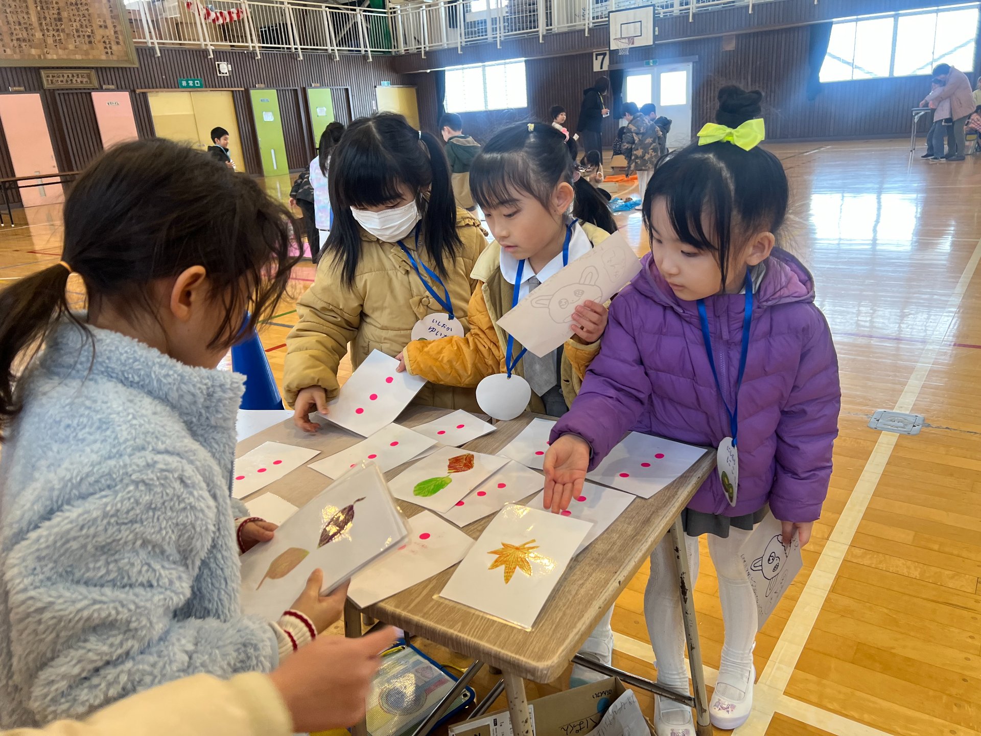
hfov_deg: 67.3
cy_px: 368
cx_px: 490
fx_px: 737
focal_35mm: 26
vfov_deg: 53.1
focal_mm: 5.7
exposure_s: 1/100
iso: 100
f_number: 1.5
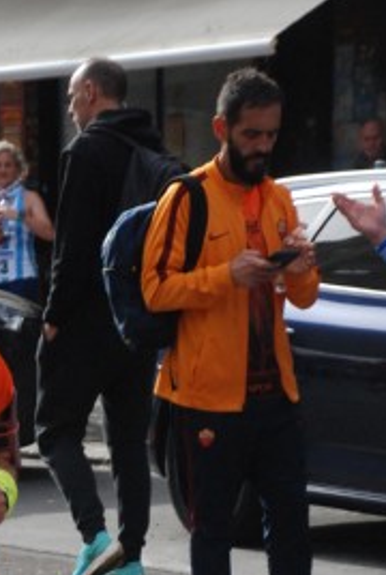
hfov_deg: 5.9
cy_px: 635
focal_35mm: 235
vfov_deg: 8.7
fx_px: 3760
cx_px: -27
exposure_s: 1/1250
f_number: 5.6
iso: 1000
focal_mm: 70
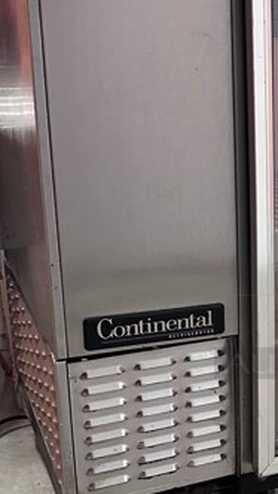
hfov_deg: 17.4
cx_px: 381
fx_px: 838
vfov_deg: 32.7
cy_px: 301
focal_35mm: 64
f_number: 1.78
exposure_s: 1/60
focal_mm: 6.86
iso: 400
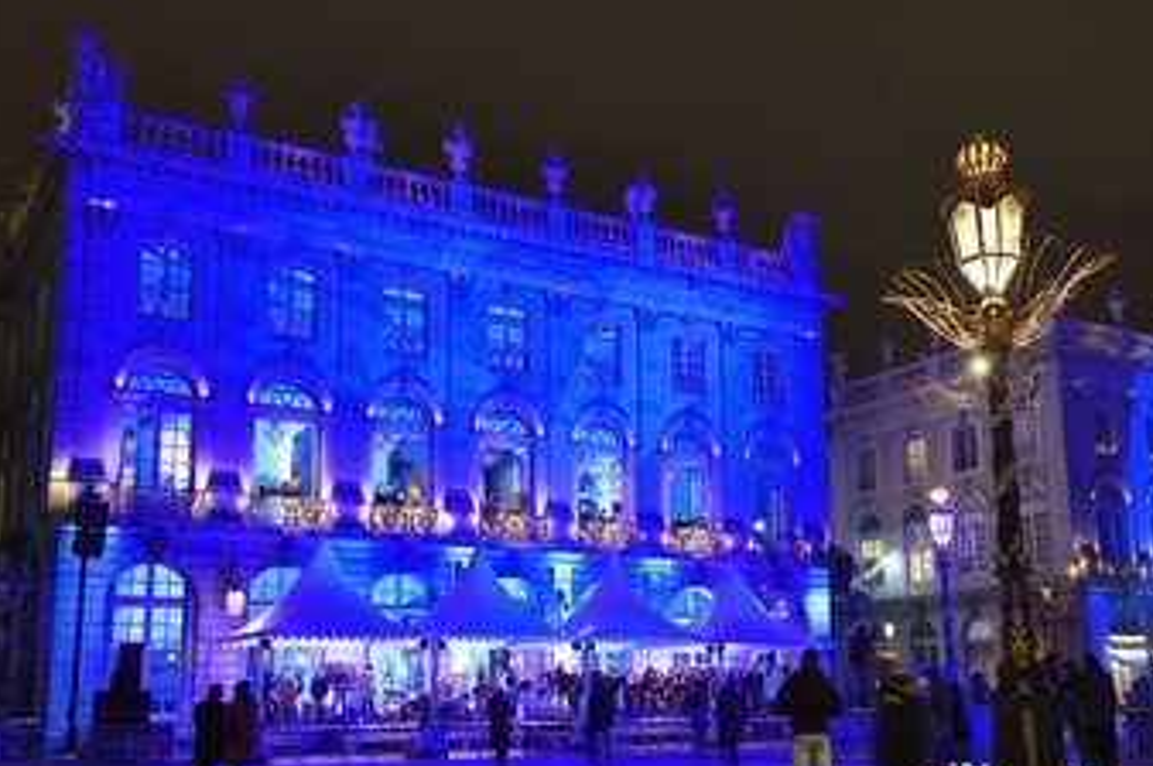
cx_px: 583
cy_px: 472
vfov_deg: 33.2
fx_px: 1280
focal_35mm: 40
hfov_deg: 48.5
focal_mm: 32
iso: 1600
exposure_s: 1/13
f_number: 6.3
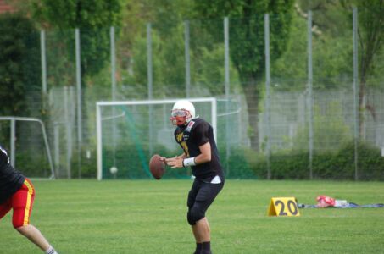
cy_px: 127
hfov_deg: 6.3
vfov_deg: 4.1
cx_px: 192
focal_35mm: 330
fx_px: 3513
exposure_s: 1/800
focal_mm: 220
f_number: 5.3
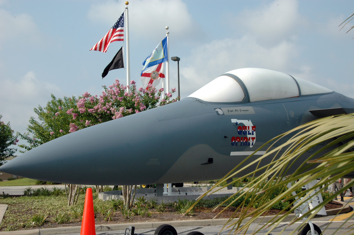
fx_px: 516
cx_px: 177
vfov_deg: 25.7
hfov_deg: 37.9
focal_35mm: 52
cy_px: 118
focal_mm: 35
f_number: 16
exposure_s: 1/250
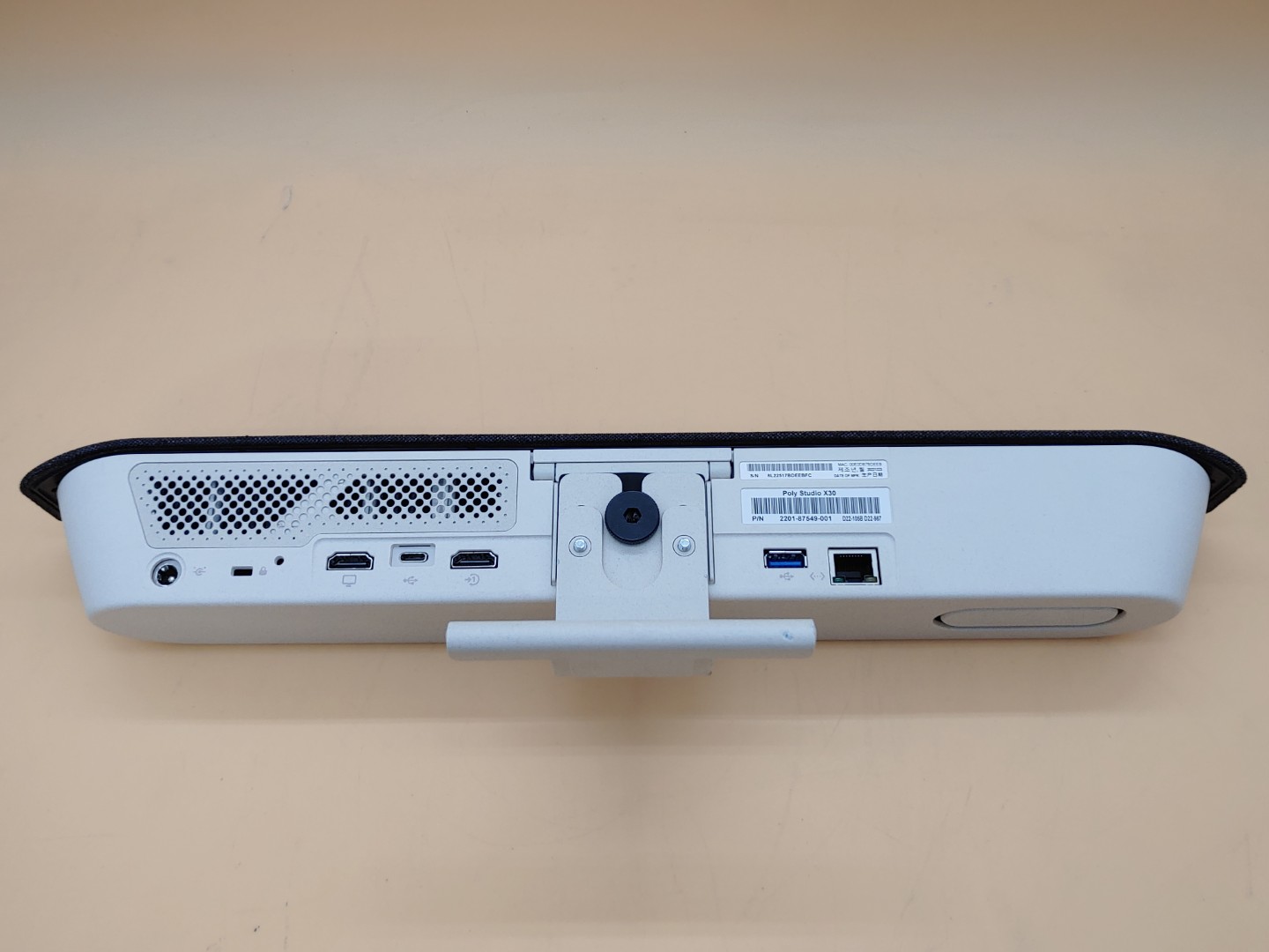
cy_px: 476
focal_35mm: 28
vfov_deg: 49.7
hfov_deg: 63.4
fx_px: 1026
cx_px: 634
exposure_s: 1/119
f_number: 1.8
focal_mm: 4.36
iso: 50
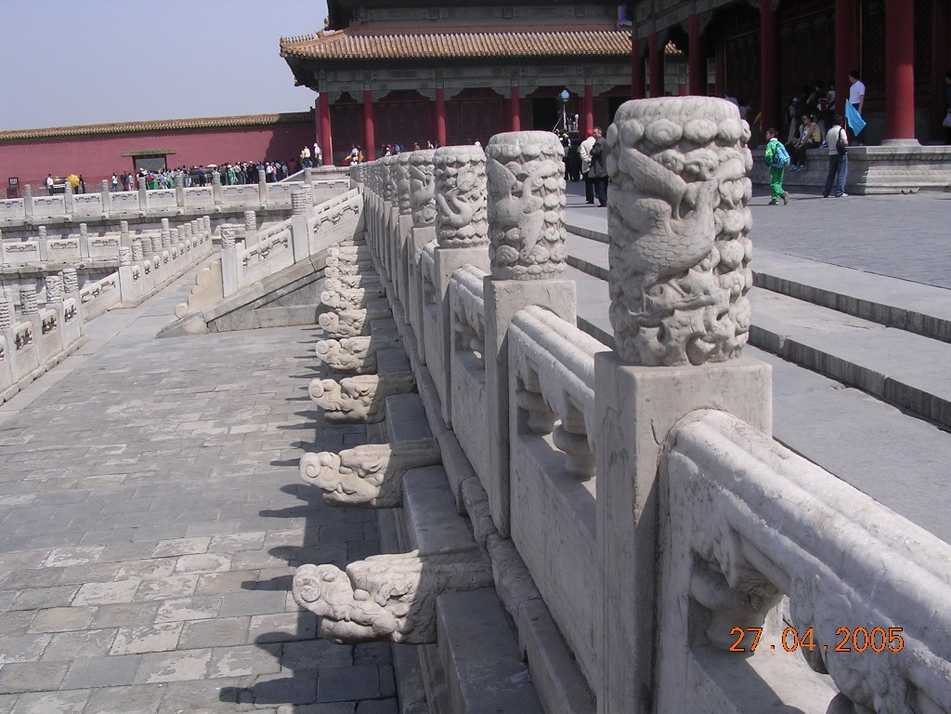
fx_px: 1044
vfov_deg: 37.7
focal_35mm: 38
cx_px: 476
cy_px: 357
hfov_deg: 49.0
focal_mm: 5.8
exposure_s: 1/287
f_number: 5.6
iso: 100
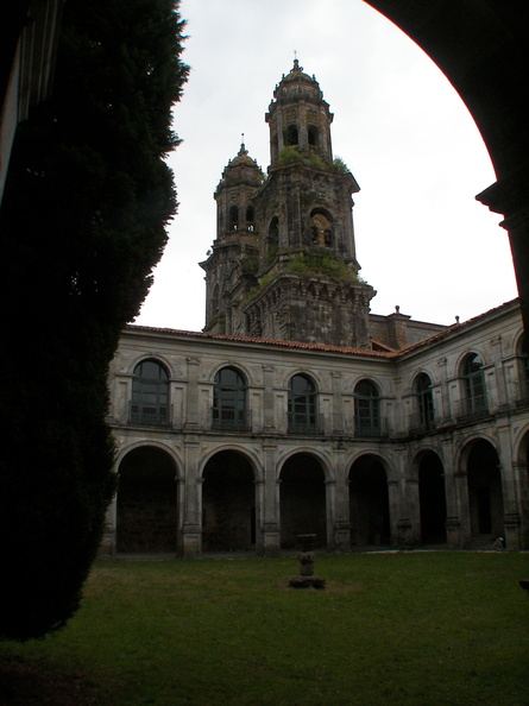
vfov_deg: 51.4
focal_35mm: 36
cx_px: 264
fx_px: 734
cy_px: 353
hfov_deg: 39.6
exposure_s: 1/640
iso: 125
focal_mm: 6
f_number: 4
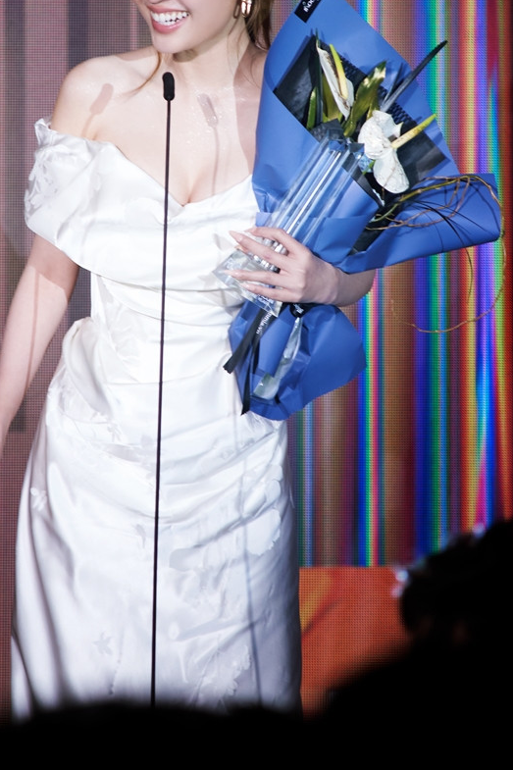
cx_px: 209
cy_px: 215
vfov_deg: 15.7
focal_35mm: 130
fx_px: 2780
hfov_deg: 10.5
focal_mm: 85
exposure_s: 1/160
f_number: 3.3
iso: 1000
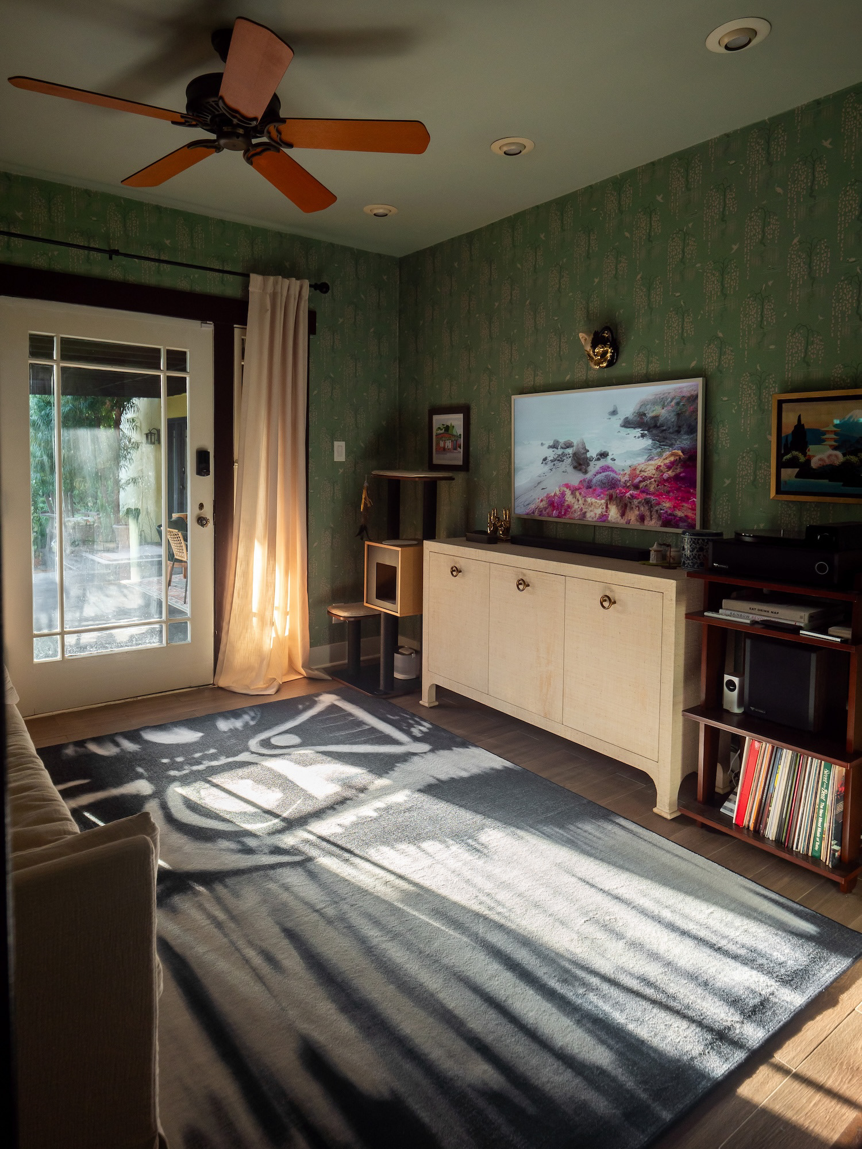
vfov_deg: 81.7
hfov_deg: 66.0
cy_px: 574
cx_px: 431
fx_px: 664
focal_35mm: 20
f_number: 3.2
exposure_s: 1/80
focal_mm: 10
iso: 200
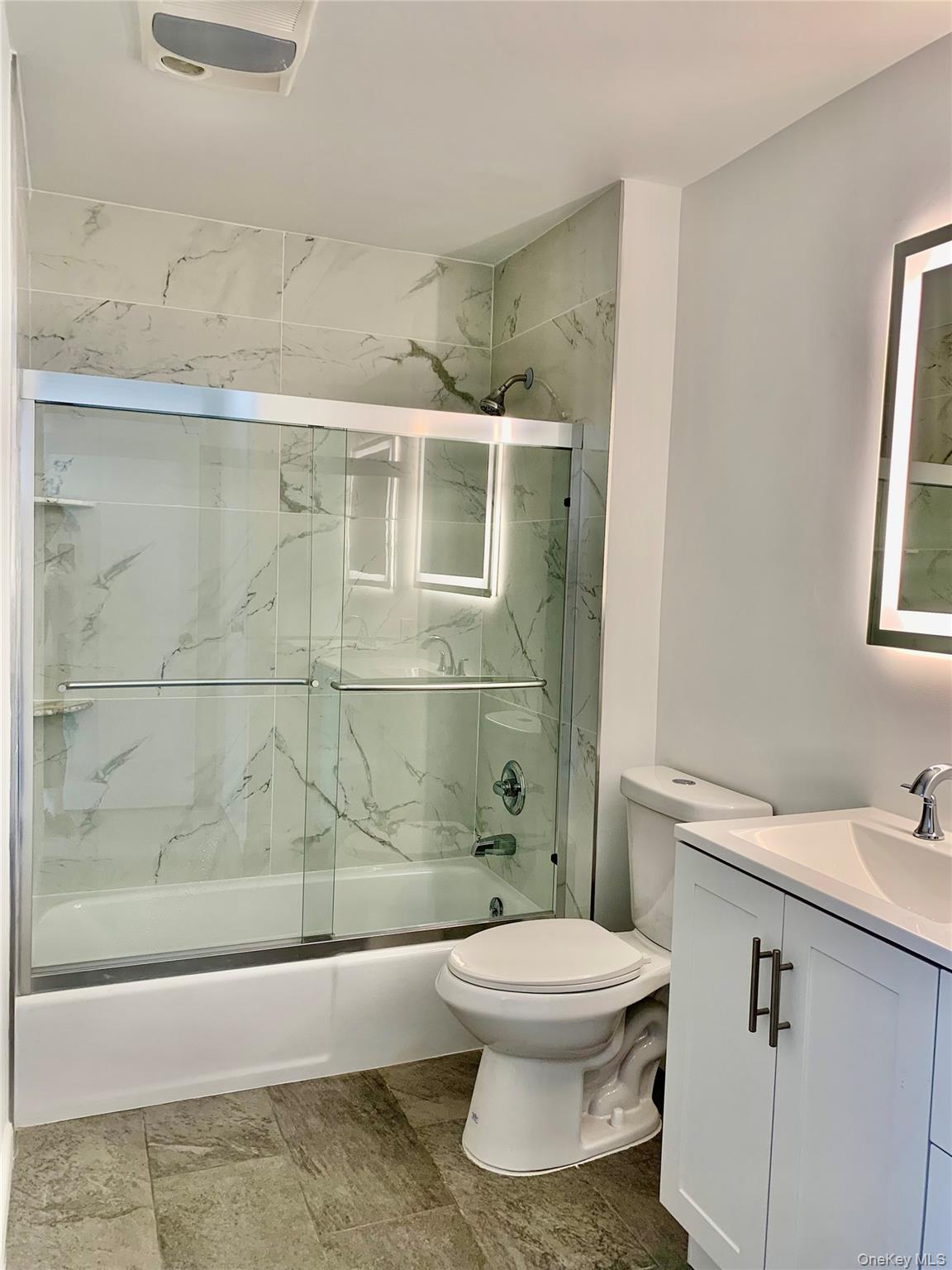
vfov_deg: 67.3
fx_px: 953
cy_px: 635
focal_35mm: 26
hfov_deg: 53.1
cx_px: 476
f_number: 1.8
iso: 50
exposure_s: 1/60
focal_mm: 4.25
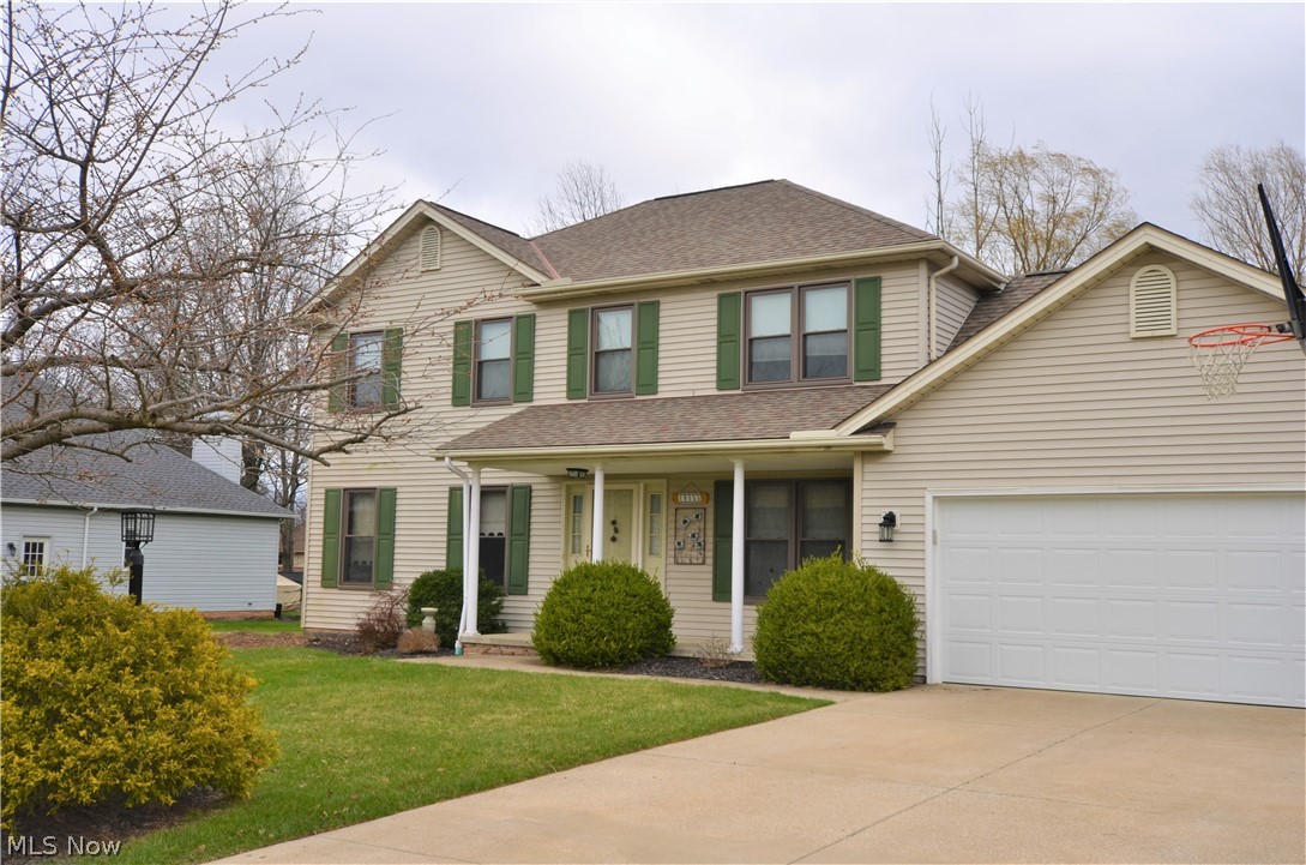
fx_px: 1303
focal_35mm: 36
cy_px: 432
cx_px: 653
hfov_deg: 53.2
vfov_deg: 36.7
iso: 100
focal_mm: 24
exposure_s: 1/250
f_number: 9
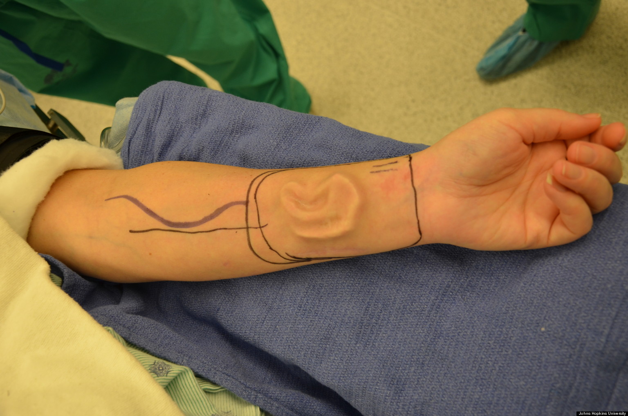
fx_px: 627
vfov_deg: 36.7
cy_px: 208
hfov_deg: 53.2
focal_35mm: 36
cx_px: 314
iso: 400
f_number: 5
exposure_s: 1/100
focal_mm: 24
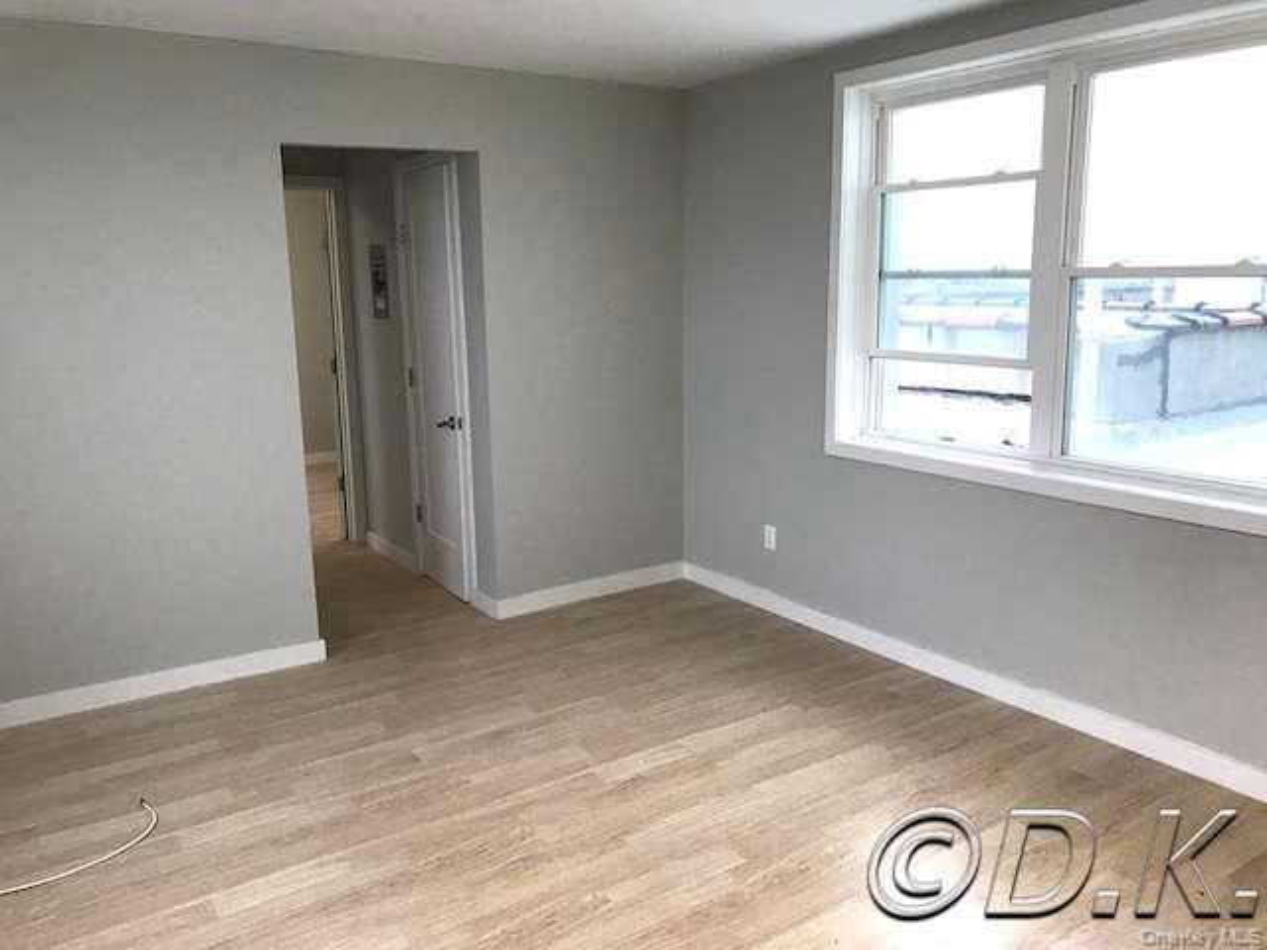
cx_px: 634
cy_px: 475
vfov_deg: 49.7
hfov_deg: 63.4
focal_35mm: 28
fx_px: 1025
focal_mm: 3.99
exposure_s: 1/40
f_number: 1.8
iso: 25
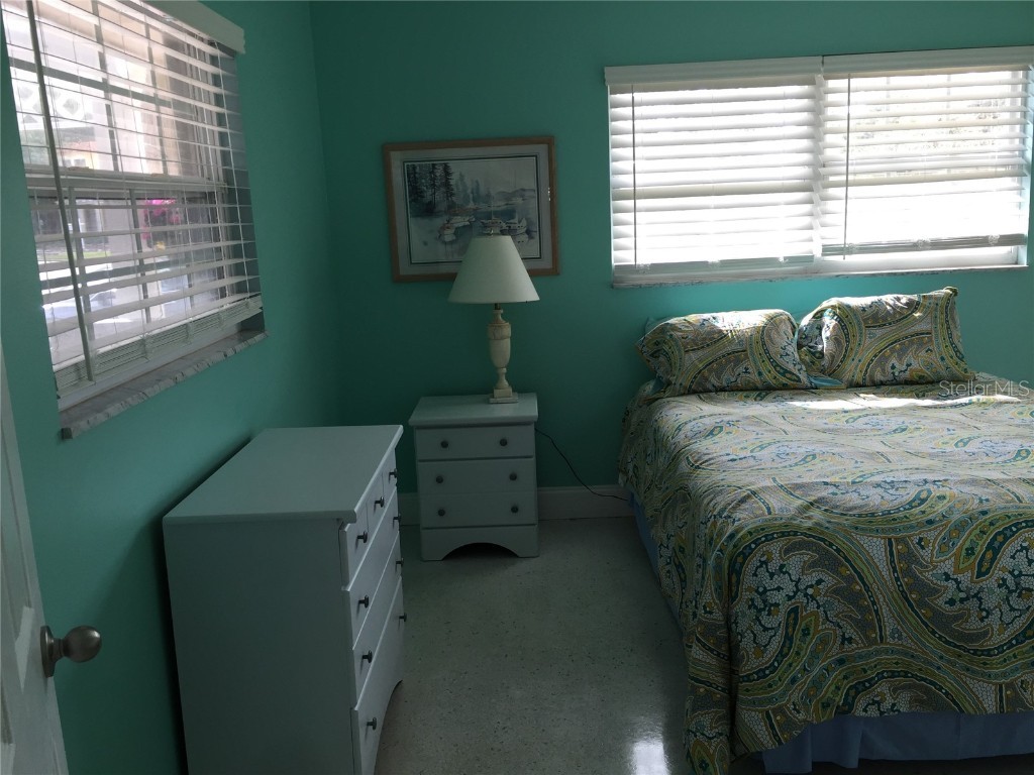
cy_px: 388
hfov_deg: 61.7
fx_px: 866
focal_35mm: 29
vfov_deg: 48.2
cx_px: 517
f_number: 2.2
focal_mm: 4.15
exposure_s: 1/120
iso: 40
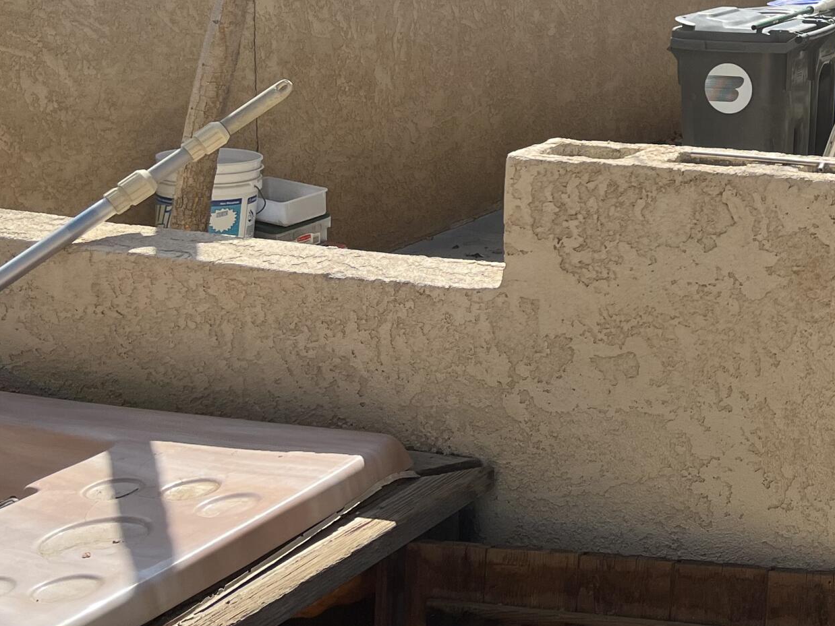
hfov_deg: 28.3
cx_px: 892
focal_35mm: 63
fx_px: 1520
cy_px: -30
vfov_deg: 22.2
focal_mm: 5.1
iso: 50
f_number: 1.6
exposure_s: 1/3521
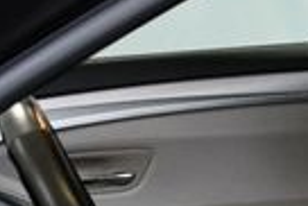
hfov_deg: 11.2
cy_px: 423
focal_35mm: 169
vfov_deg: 7.8
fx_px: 1447
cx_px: 575
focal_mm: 18
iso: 1250
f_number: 3.5
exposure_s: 1/125
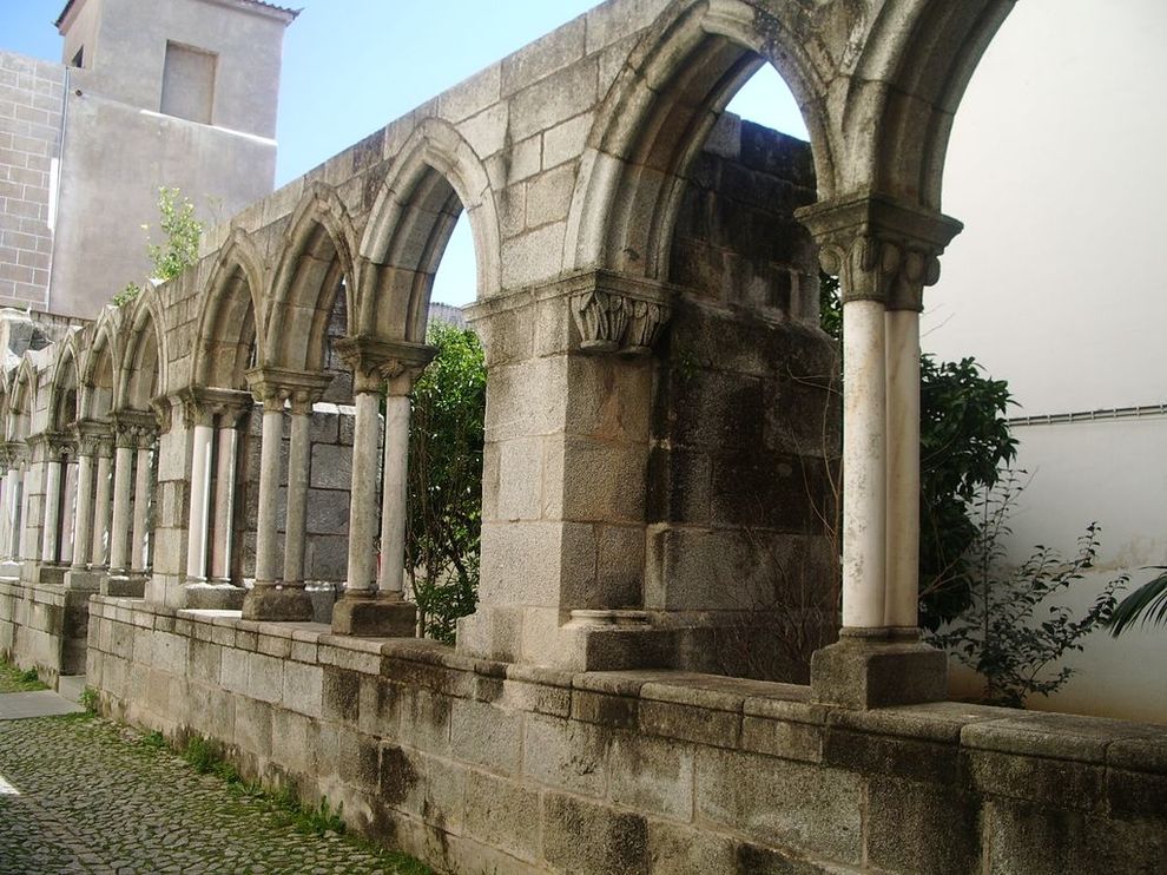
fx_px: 1180
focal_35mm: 35
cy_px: 438
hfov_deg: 52.6
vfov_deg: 40.7
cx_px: 584
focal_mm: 5.8
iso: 50
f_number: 4.3
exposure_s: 1/200
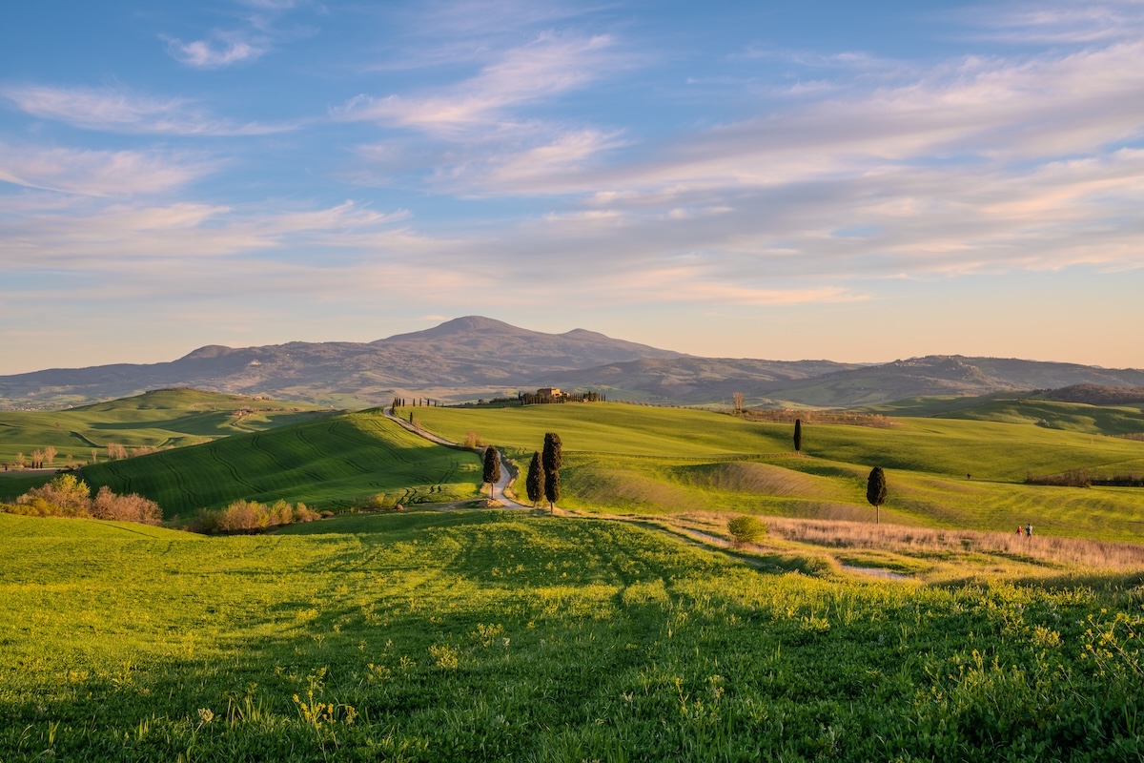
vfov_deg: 35.1
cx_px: 572
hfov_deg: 50.7
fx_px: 1207
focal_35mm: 38
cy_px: 382
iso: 100
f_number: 9
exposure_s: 1/40
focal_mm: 38
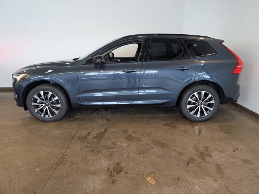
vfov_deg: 56.9
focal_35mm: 24
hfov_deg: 71.6
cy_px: 97
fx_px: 180
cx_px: 130
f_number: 1.68
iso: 33
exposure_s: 1/40
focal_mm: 6.9
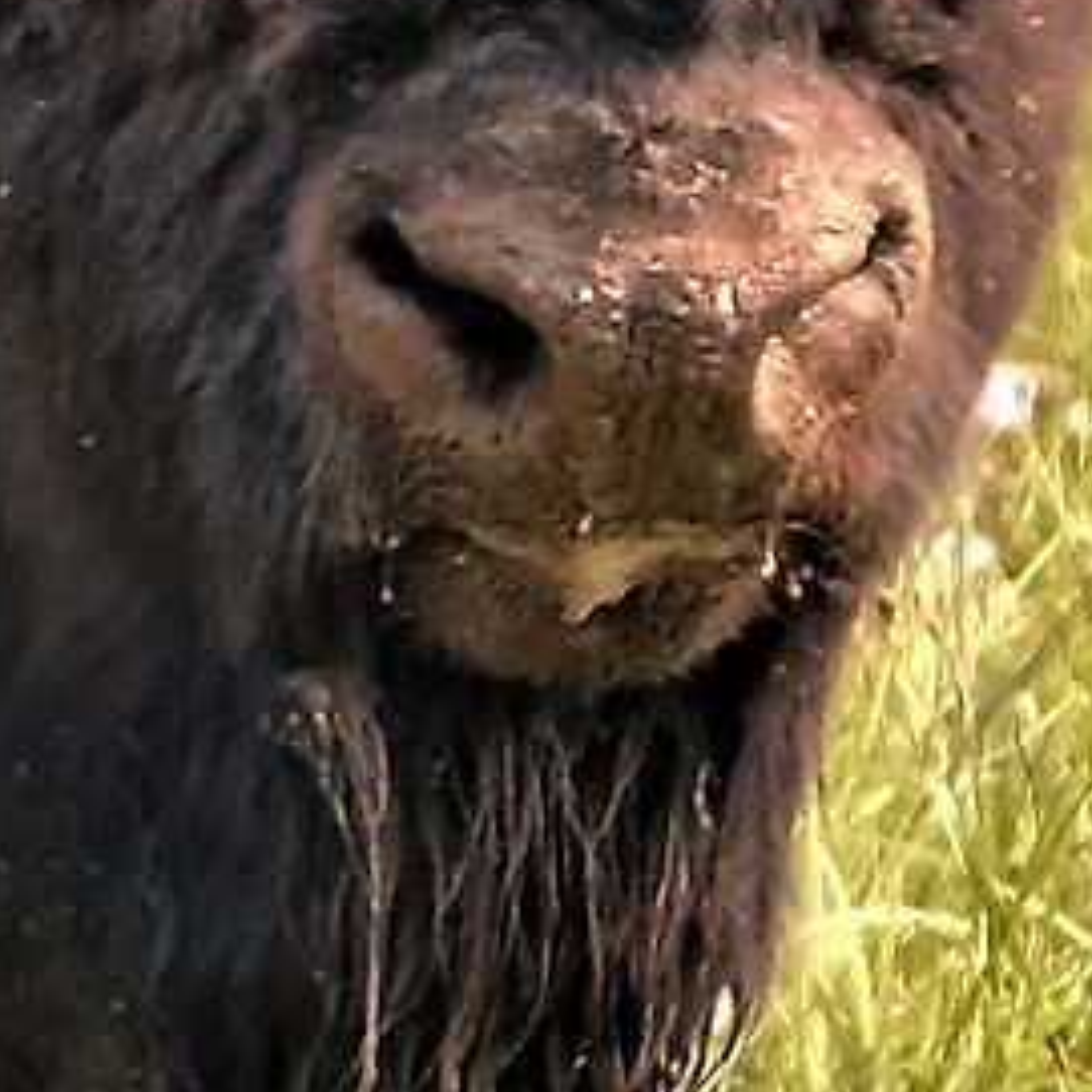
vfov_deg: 0.4
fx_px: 161320
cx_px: -2180
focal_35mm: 4520
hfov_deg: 0.4
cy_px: -641
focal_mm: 400
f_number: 5.6
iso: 200
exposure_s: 1/160
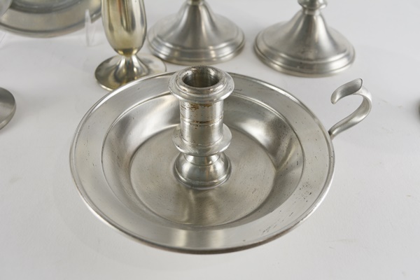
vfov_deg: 36.9
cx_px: 210
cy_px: 140
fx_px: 420
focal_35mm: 36
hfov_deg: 53.1
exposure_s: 1/125
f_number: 5.6
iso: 280
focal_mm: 24
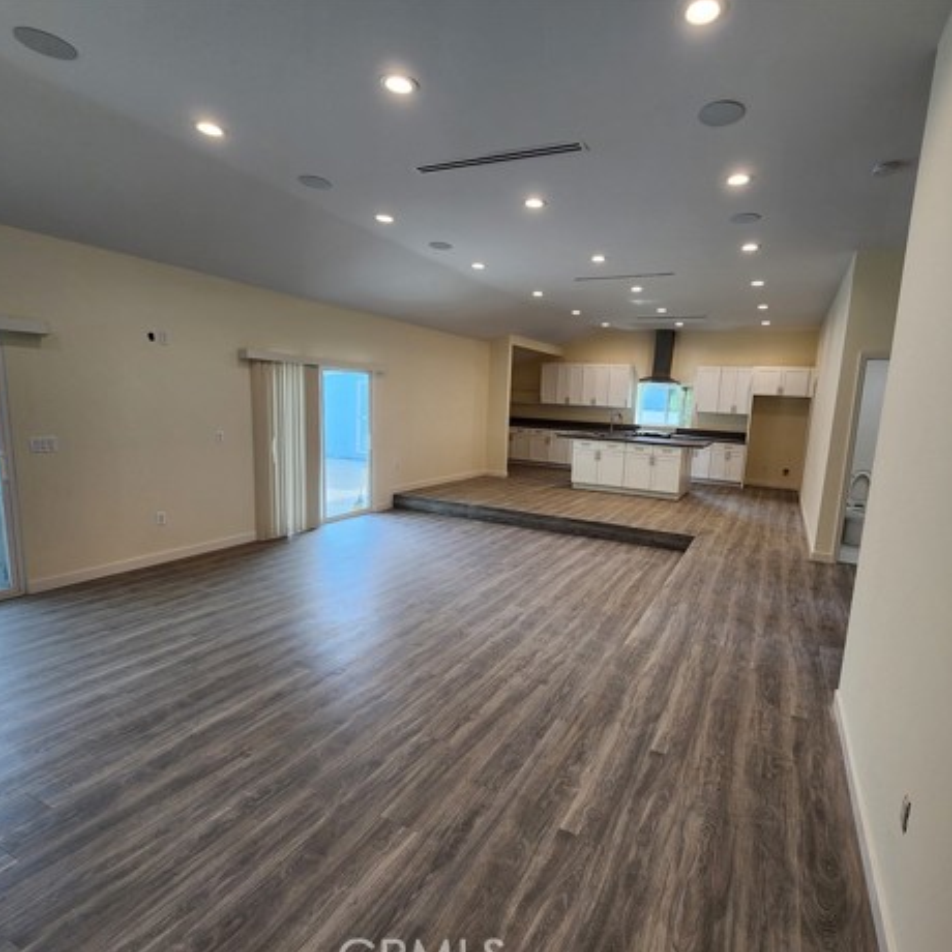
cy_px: 490
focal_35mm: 16
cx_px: 538
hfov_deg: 87.0
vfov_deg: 87.4
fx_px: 498
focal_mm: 2.2
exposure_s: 1/60
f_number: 2.2
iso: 50
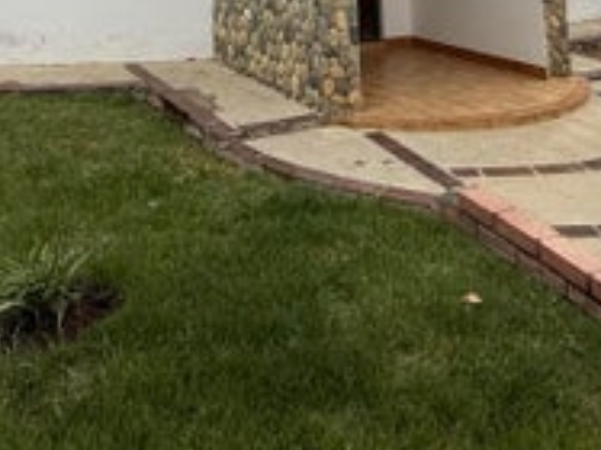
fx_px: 833
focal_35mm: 48
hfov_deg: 39.7
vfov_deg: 23.0
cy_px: -264
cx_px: 302
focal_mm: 2.22
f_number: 2.2
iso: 50
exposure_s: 1/3460
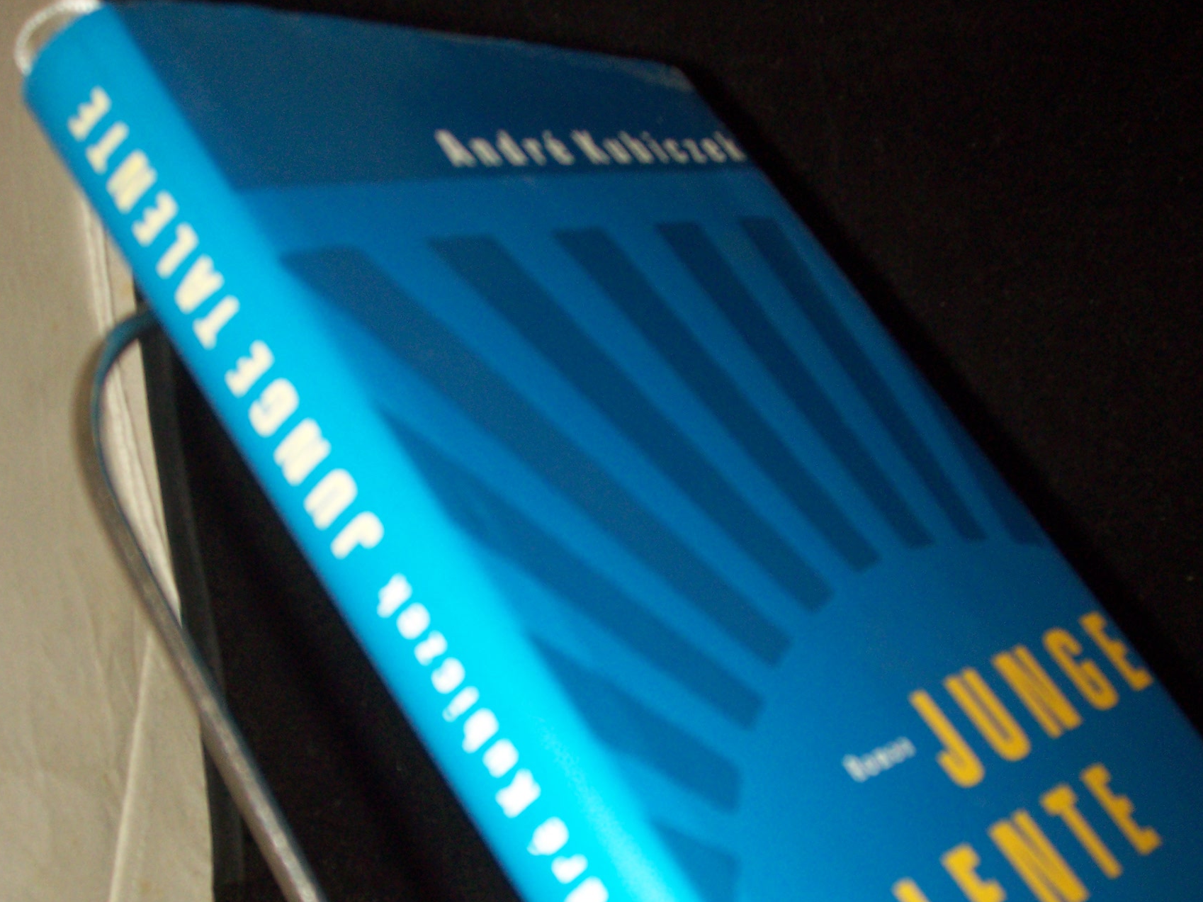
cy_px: 694
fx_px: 1981
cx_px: 592
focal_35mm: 57
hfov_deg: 33.8
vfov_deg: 25.3
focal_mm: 7
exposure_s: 1/60
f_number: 2.8
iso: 160
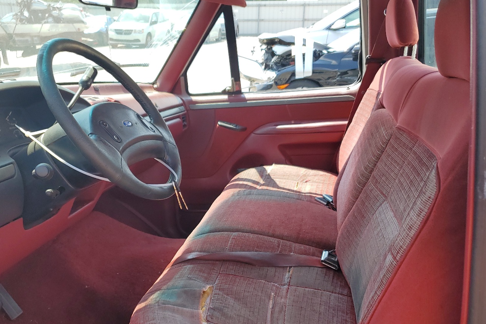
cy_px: 220
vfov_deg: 38.4
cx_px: 212
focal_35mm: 34
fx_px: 459
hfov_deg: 55.6
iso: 50
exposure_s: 1/667
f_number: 1.5
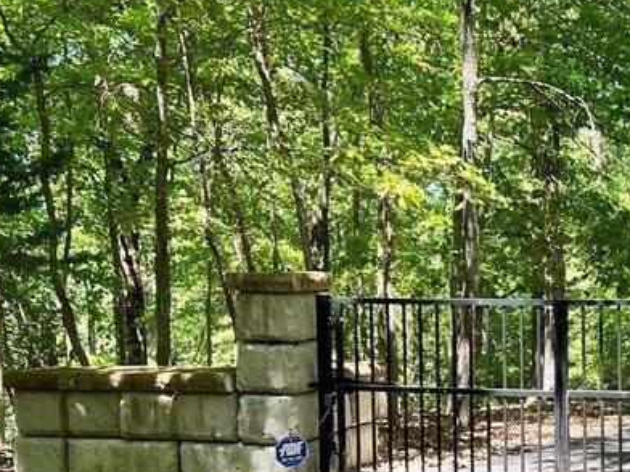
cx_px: 622
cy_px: 364
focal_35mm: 68
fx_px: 1238
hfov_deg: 27.1
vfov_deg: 21.4
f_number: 1.5
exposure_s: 1/347
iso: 50
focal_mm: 5.7
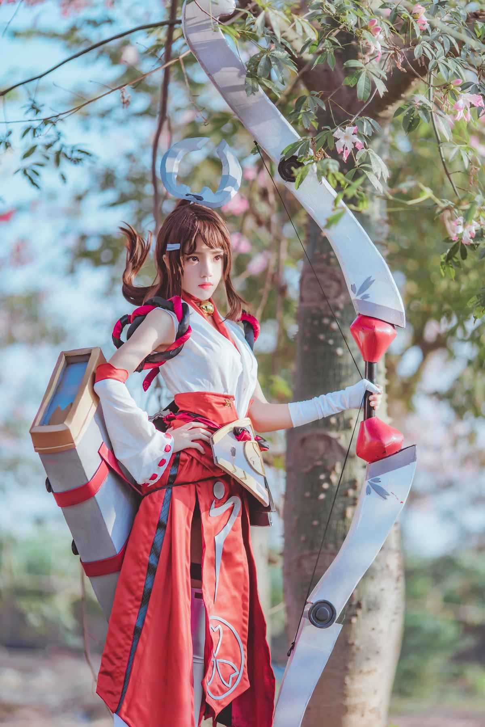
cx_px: 242
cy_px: 364
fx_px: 2727
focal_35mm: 135
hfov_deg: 10.2
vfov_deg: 15.2
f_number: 2
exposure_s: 1/1250
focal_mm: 135
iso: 160
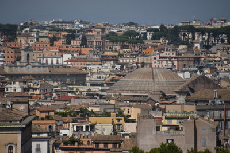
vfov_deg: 3.1
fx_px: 2876
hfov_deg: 4.6
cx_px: 115
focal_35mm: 450
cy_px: 76
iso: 100
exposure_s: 1/1600
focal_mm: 300
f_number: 6.3
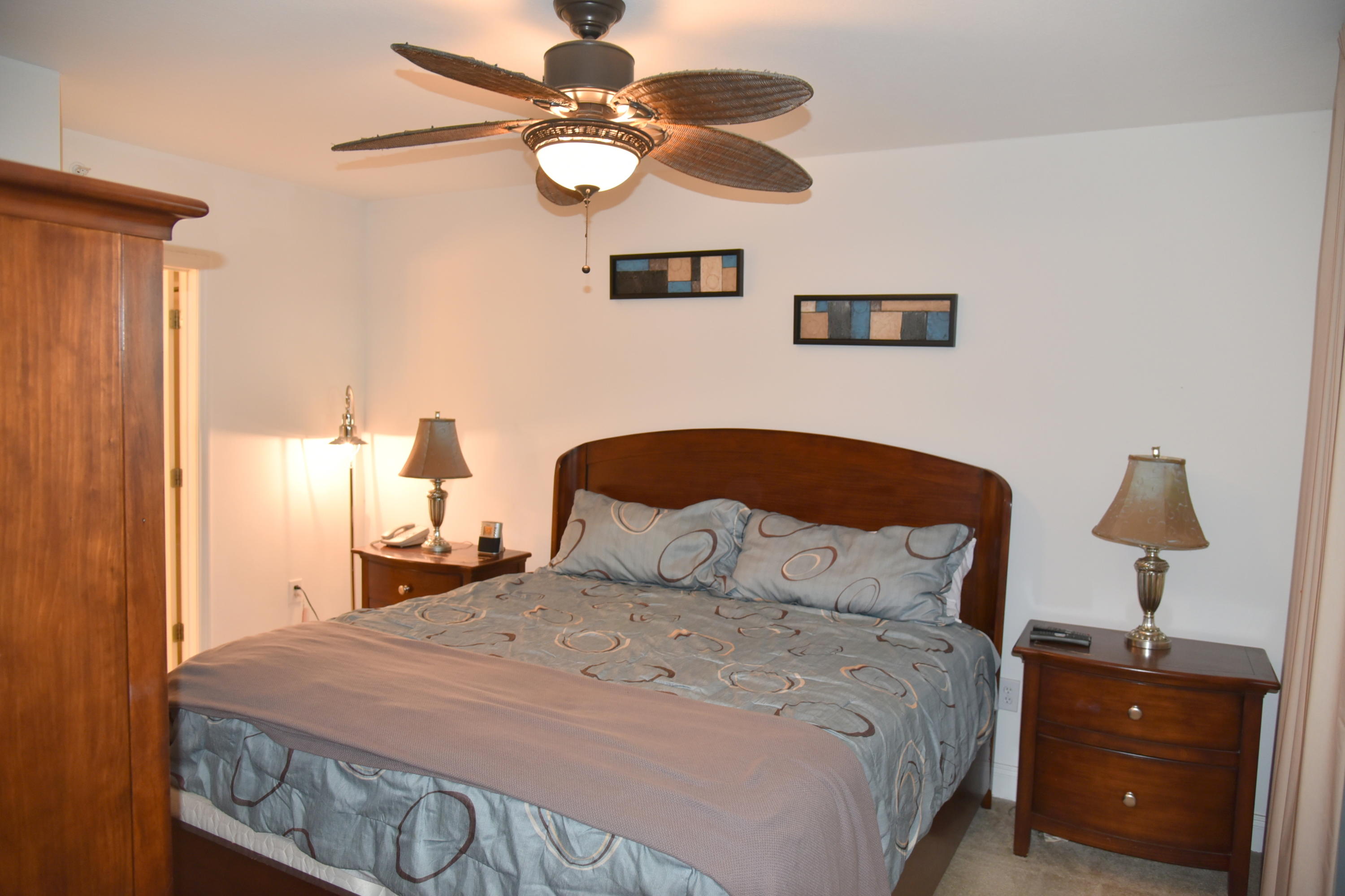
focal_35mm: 24
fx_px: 897
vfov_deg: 53.1
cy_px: 448
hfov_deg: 73.7
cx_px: 672
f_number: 4
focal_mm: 24
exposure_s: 1/60
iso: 900
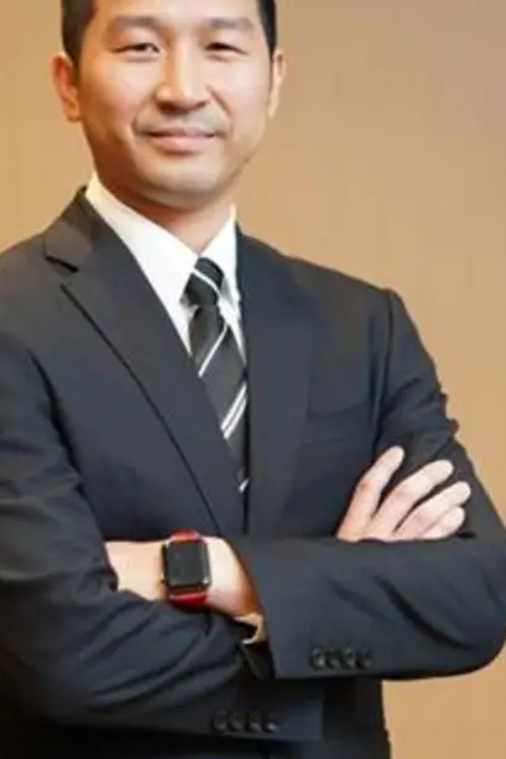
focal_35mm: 162
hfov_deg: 8.5
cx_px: 176
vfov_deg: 12.7
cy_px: 515
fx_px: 3417
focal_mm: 85
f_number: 1.8
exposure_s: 1/200
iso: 1000
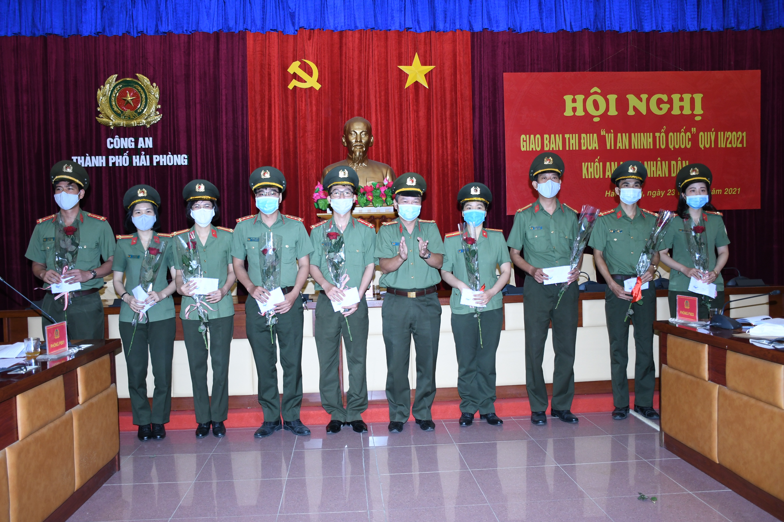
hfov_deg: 61.9
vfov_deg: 43.6
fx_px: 653
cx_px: 392
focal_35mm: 30
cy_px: 261
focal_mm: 20
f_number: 4.5
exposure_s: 1/200
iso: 800
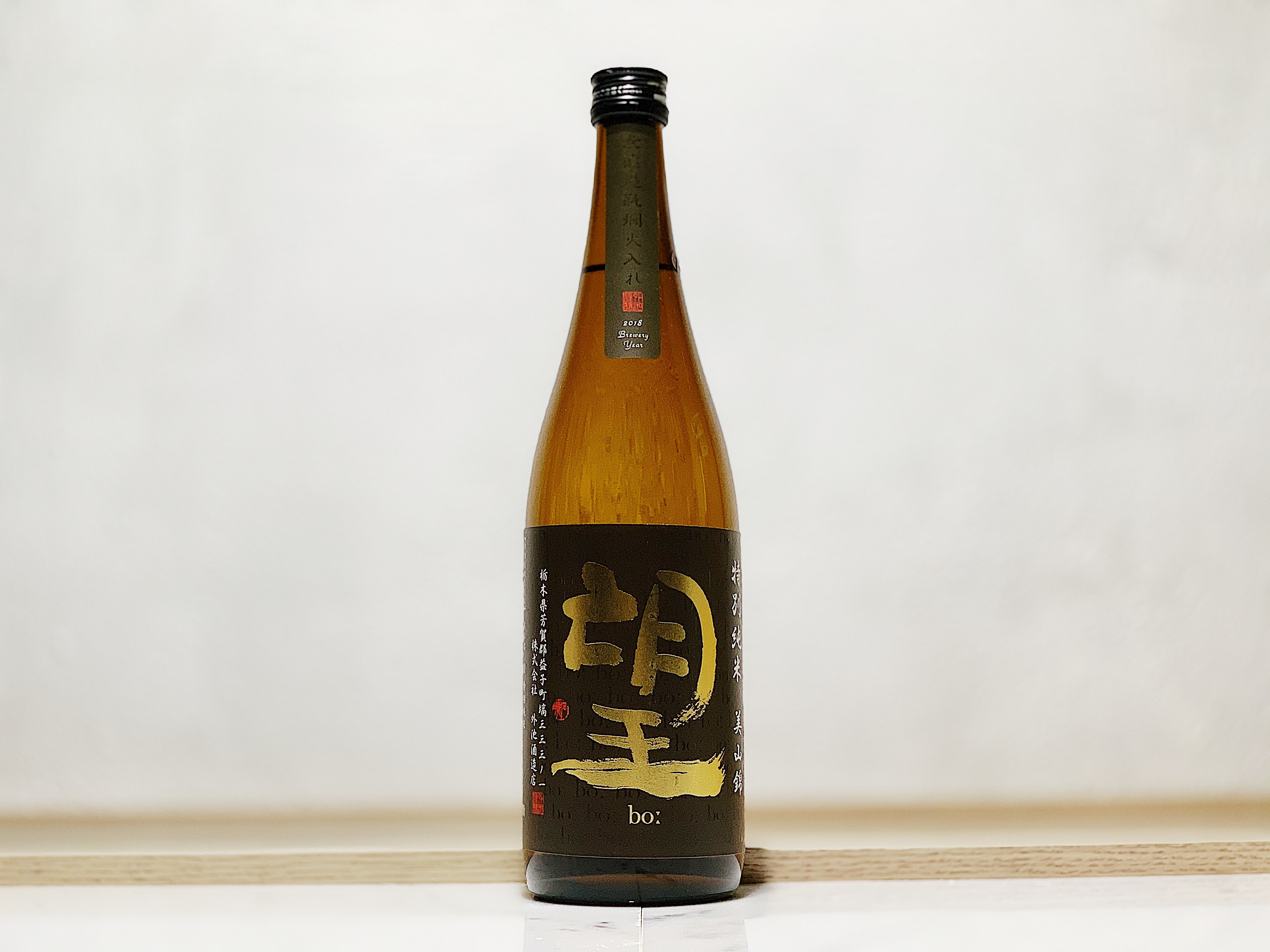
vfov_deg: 28.0
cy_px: 476
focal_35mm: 52
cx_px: 635
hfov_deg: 36.8
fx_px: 1908
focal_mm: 6
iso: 80
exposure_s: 1/49
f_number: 2.4
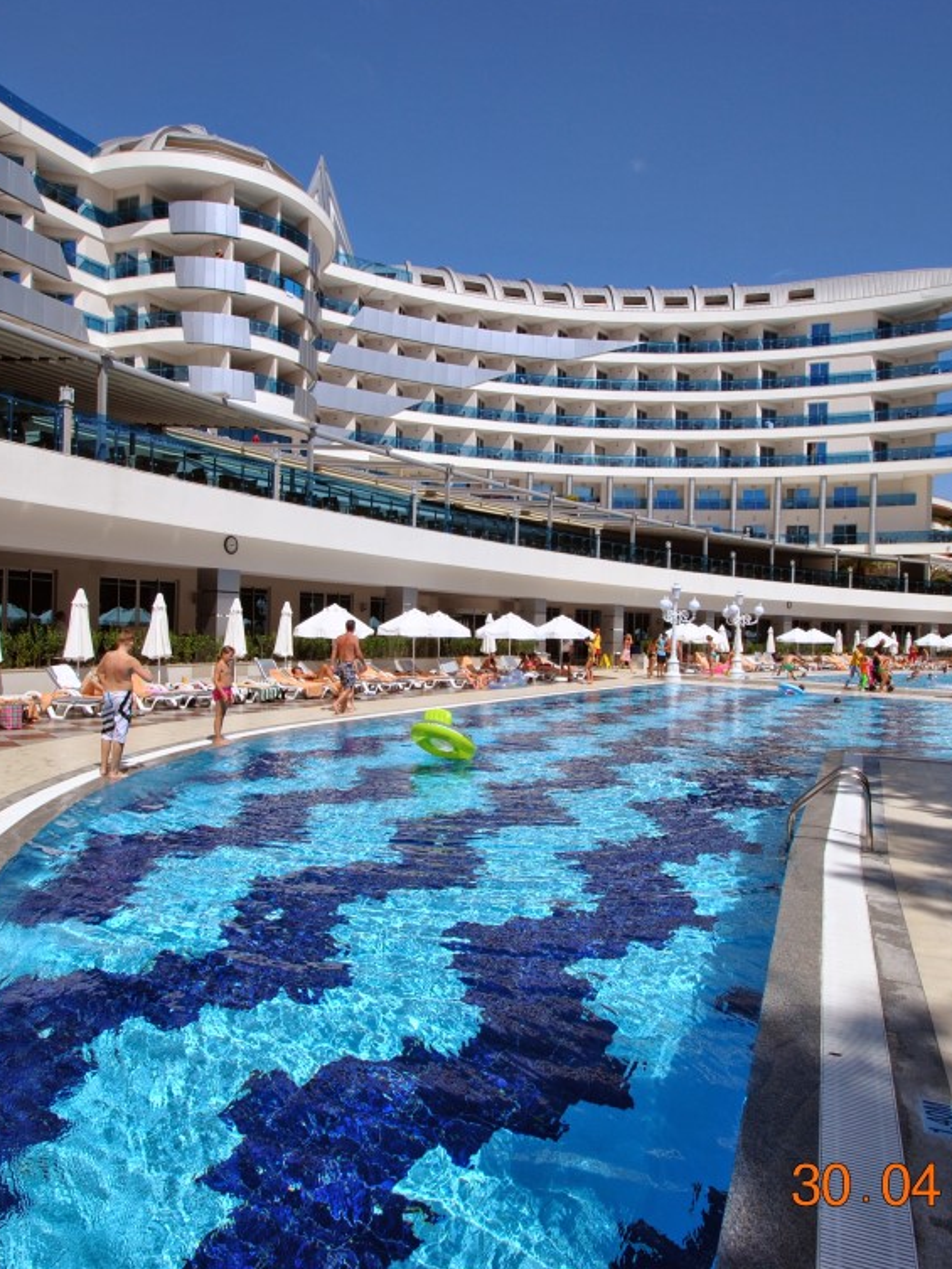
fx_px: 806
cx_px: 488
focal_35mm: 22
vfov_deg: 76.4
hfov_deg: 61.1
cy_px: 635
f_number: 9
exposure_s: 1/320
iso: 100
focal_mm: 10
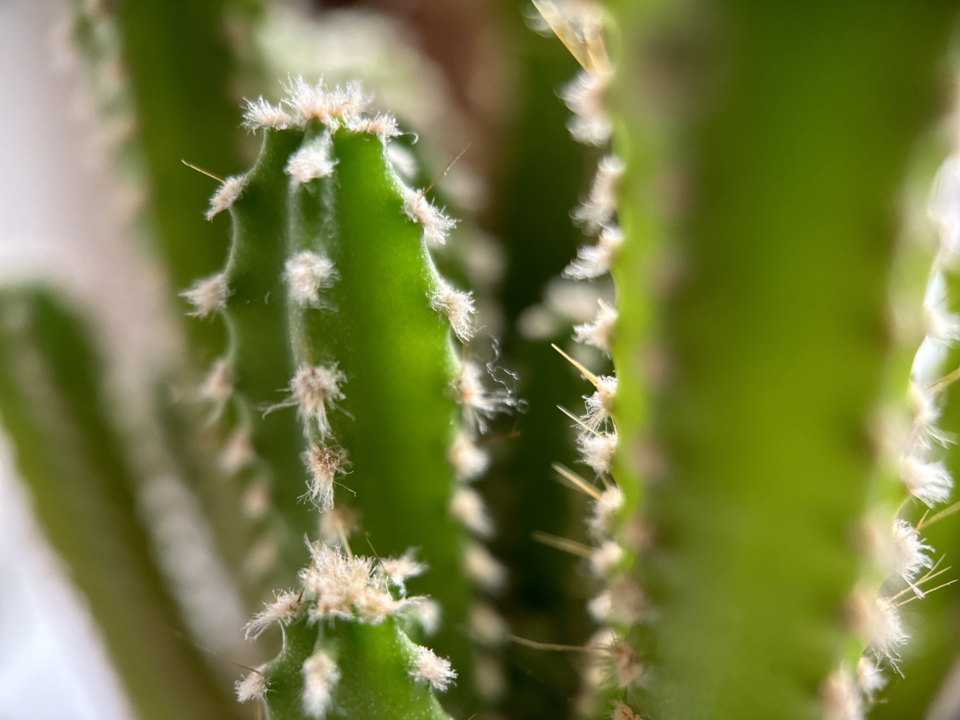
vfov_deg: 56.8
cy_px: 360
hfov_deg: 71.6
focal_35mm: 24
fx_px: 666
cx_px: 480
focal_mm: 6.86
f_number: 1.78
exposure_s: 1/60
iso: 500
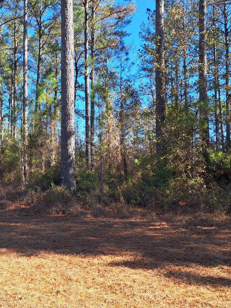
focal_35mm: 36
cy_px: 154
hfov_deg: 38.4
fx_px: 320
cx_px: 51
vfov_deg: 51.3
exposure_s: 1/360
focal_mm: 5.23
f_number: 1.8
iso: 50
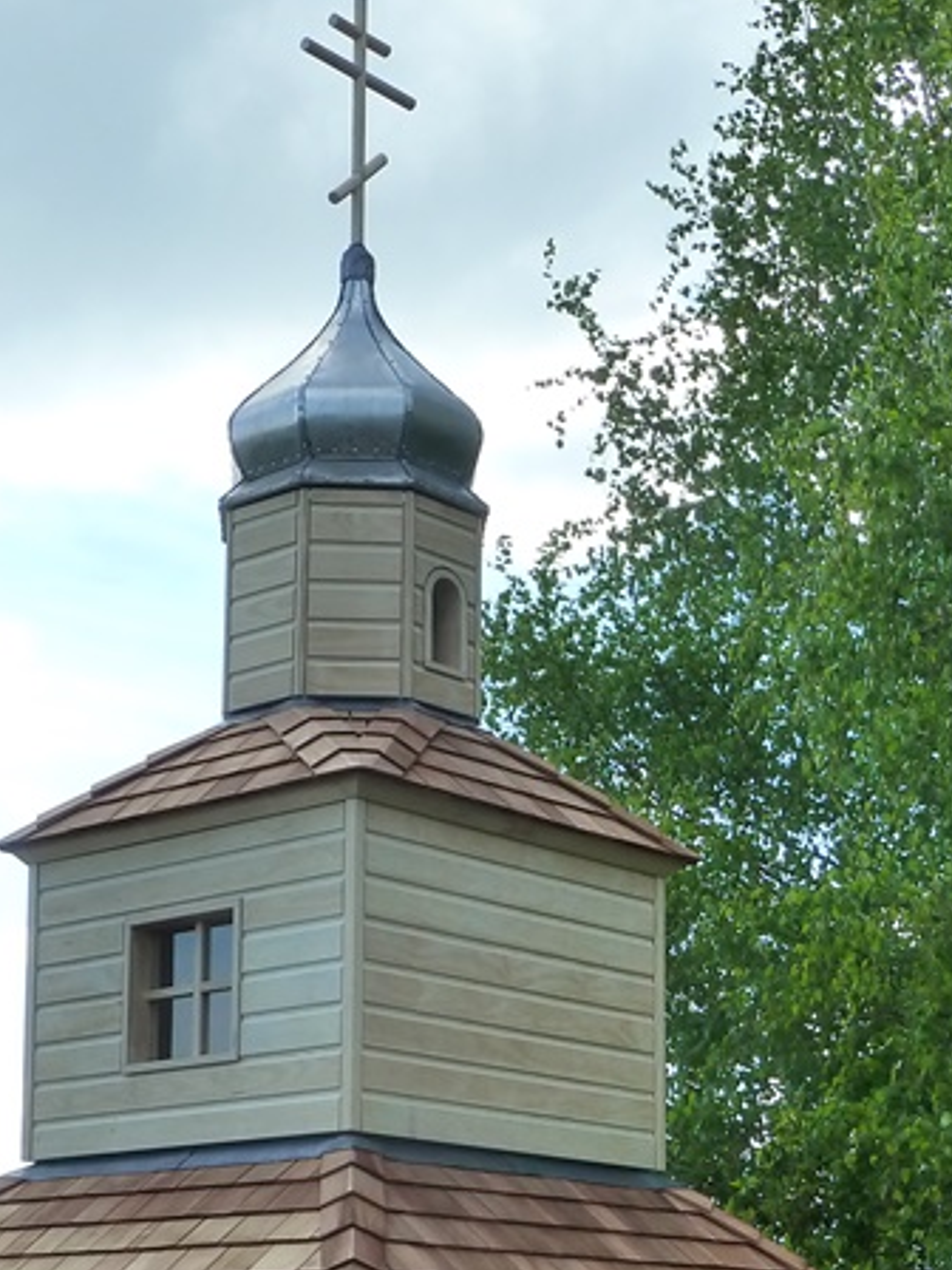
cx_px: 421
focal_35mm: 72
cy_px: 1053
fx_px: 2640
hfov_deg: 20.4
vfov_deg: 26.4
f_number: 4
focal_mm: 5.7
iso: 200
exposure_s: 1/400
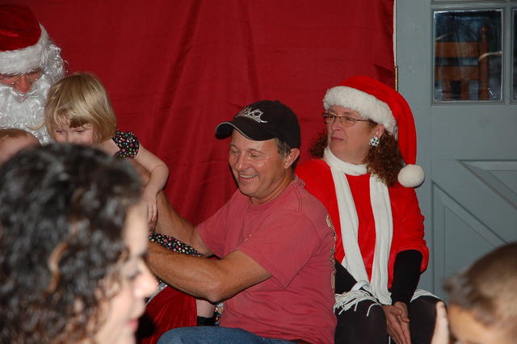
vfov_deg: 13.0
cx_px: 258
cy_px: 172
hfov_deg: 19.5
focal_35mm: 105
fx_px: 1507
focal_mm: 70
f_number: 4.5
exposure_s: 1/60
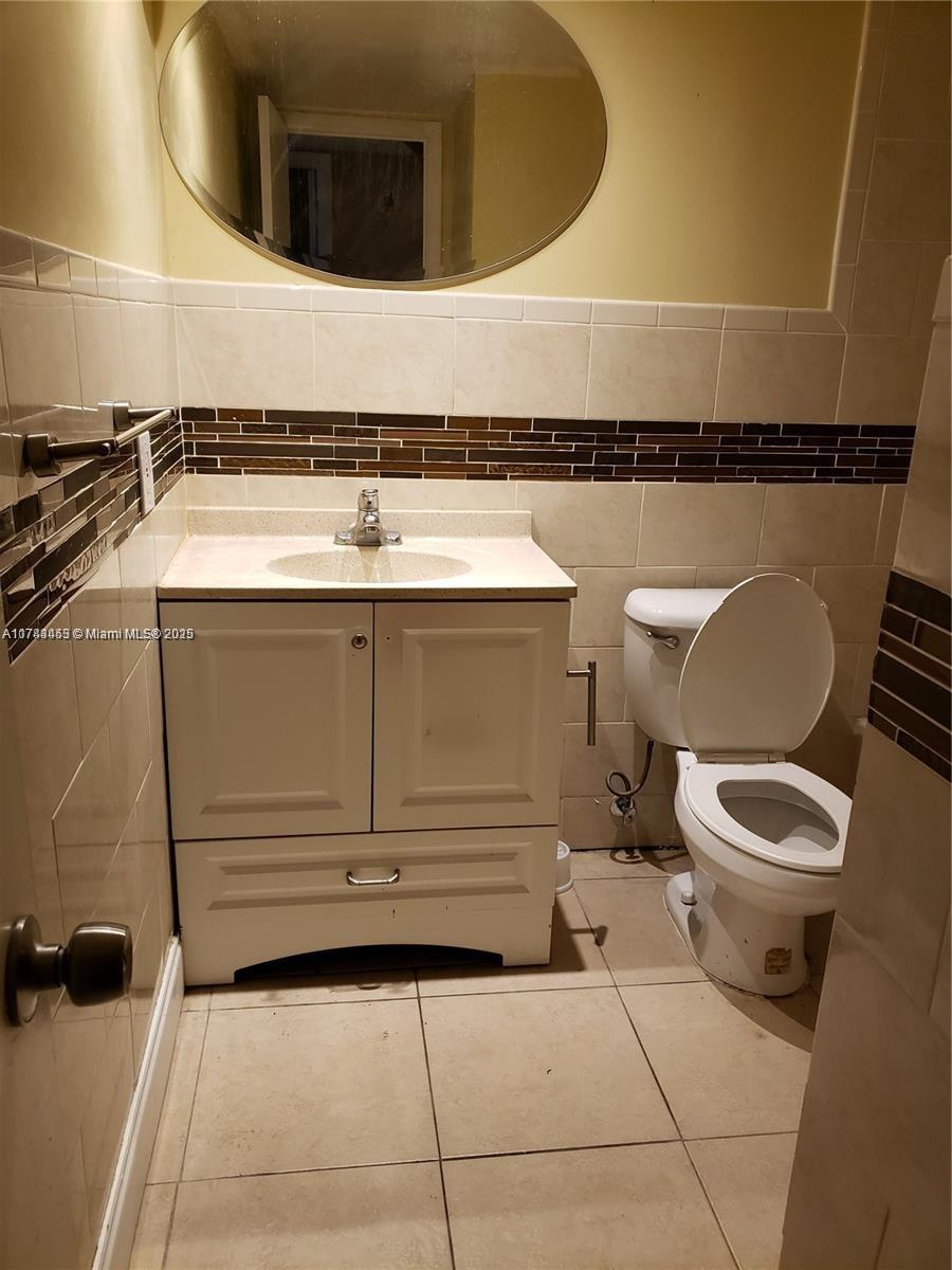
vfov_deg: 67.3
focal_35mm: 26
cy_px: 635
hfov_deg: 53.1
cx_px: 476
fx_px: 953
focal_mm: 4.3
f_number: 1.5
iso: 200
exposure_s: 1/60
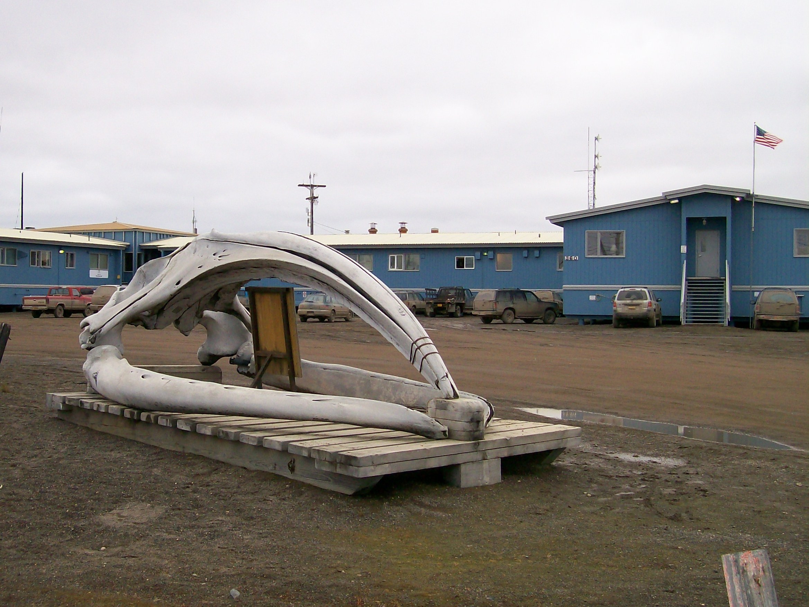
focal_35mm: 36
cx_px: 404
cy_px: 304
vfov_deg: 39.7
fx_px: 841
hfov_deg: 51.3
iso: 80
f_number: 2.7
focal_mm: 6
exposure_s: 1/732
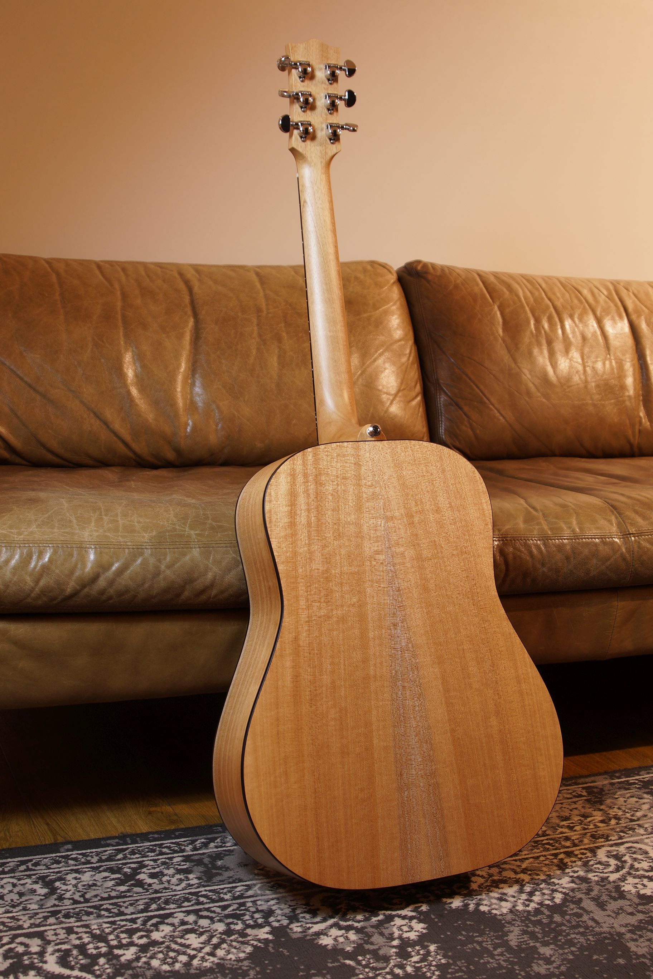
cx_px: 326
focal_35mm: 45
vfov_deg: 43.6
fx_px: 1224
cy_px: 490
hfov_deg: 29.9
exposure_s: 1/10
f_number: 5
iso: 100
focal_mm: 30
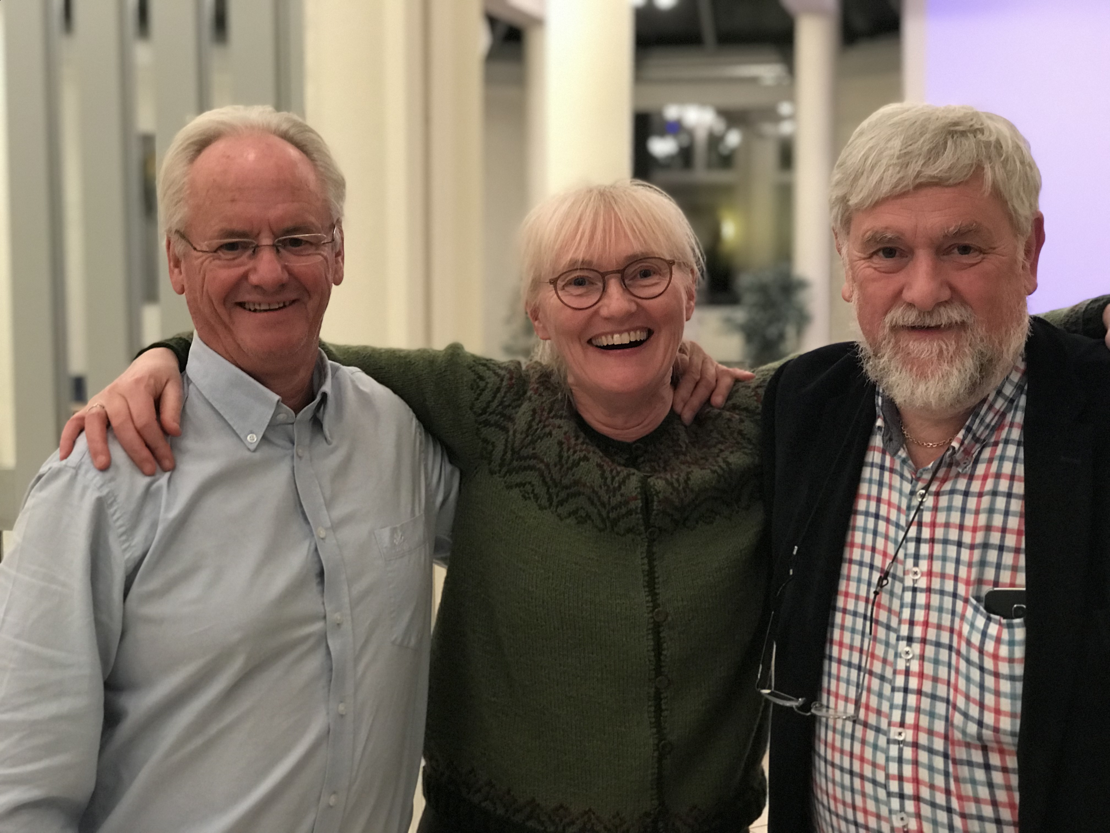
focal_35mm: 57
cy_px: 416
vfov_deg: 25.7
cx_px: 555
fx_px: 1828
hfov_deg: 33.8
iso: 400
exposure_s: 1/50
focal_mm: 6.6
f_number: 2.8
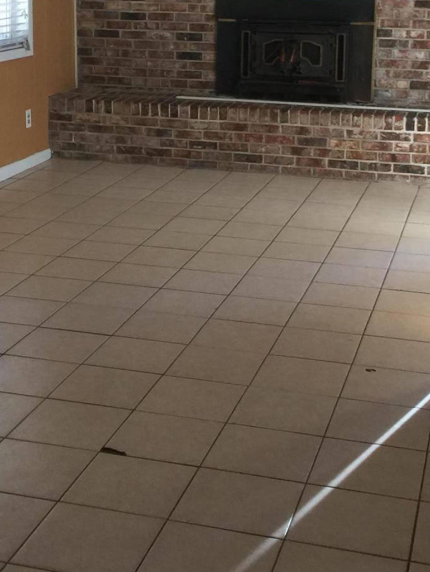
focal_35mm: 64
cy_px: 92
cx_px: 165
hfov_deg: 22.9
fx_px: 1060
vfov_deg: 29.4
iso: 50
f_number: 2.2
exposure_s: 1/15
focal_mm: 4.15
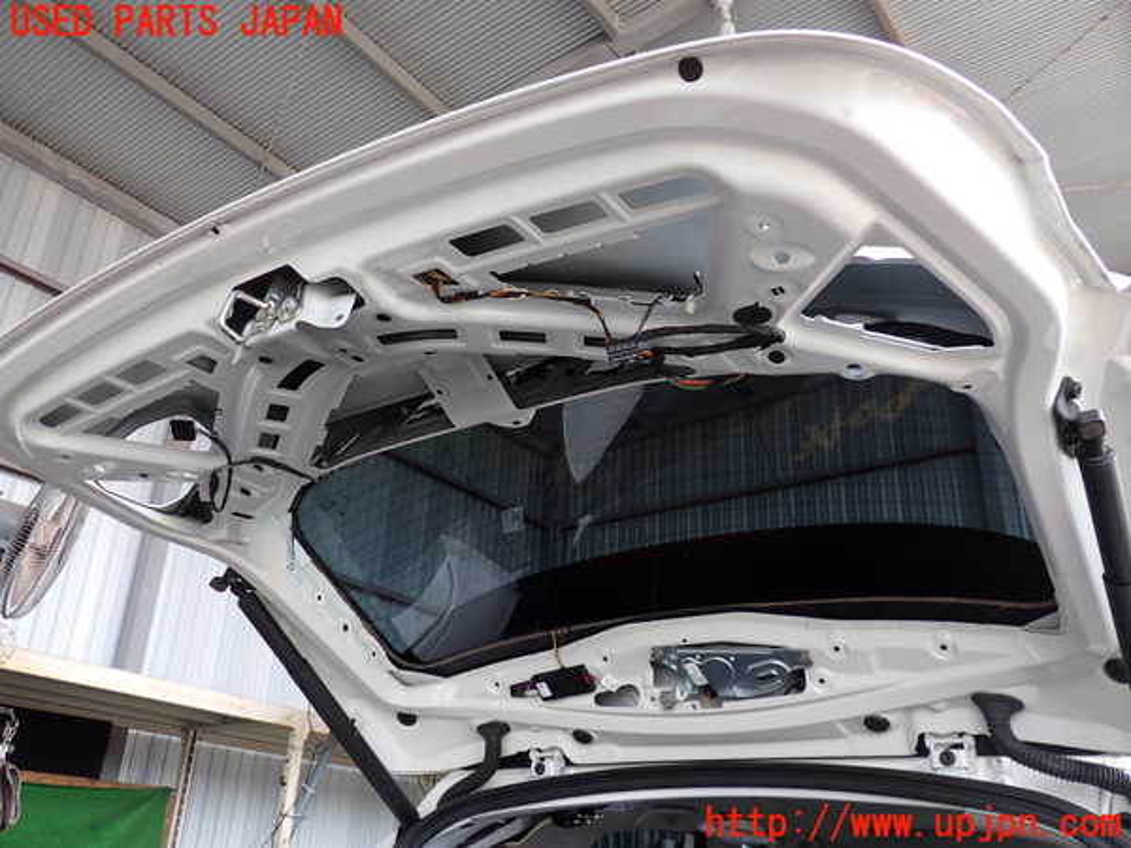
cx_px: 566
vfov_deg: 46.8
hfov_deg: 60.0
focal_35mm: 30
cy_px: 424
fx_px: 980
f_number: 2.3
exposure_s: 1/80
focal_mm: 5.4
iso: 100
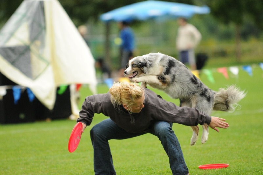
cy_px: 88
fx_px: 2189
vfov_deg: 4.6
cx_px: 132
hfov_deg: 6.9
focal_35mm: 300
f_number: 2.8
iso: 500
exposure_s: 1/1250
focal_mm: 200
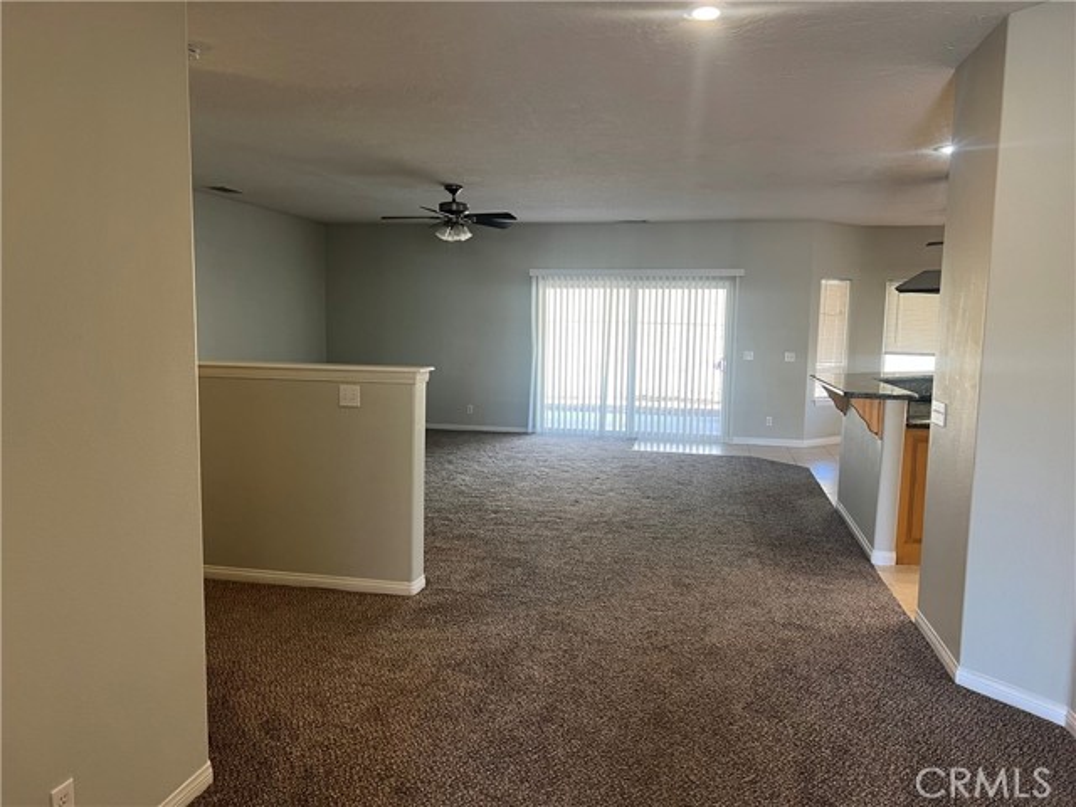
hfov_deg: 67.3
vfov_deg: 53.1
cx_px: 538
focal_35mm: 26
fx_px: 808
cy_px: 404
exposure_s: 1/60
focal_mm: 5.7
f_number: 1.5
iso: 80
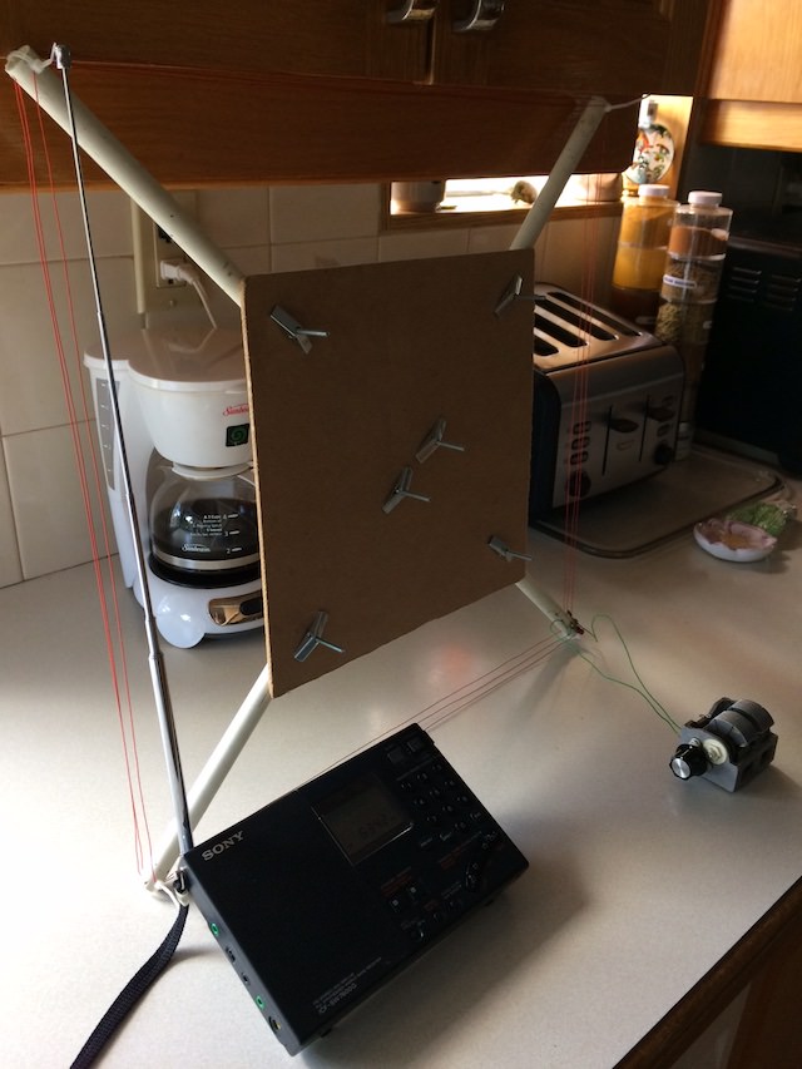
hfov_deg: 48.2
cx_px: 401
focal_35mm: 29
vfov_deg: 61.7
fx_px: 896
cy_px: 534
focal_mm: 4.15
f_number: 2.2
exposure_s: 1/30
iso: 80
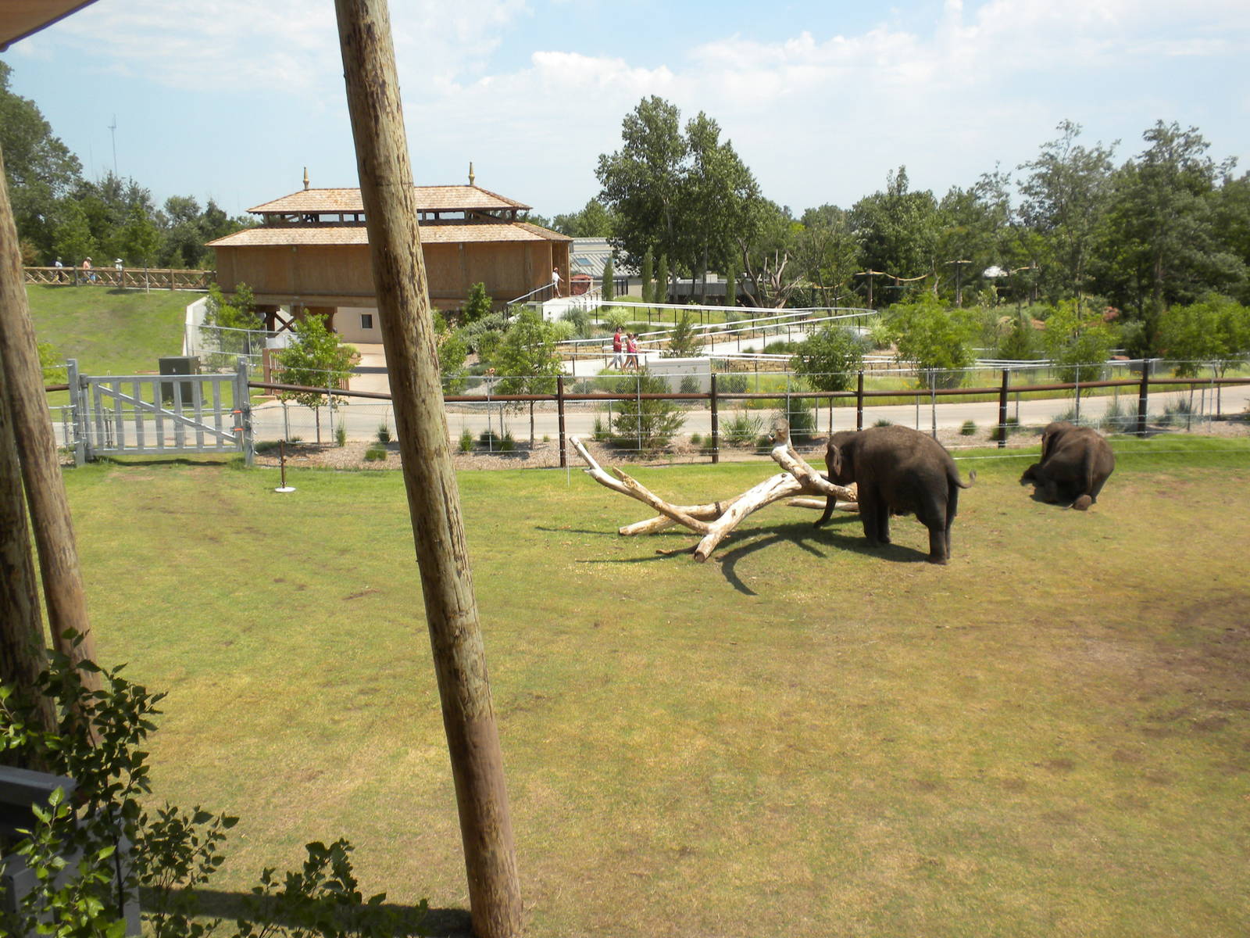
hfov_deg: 50.1
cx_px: 625
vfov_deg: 38.7
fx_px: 1336
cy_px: 469
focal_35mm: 37
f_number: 10
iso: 64
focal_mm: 6.6
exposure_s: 1/94.8
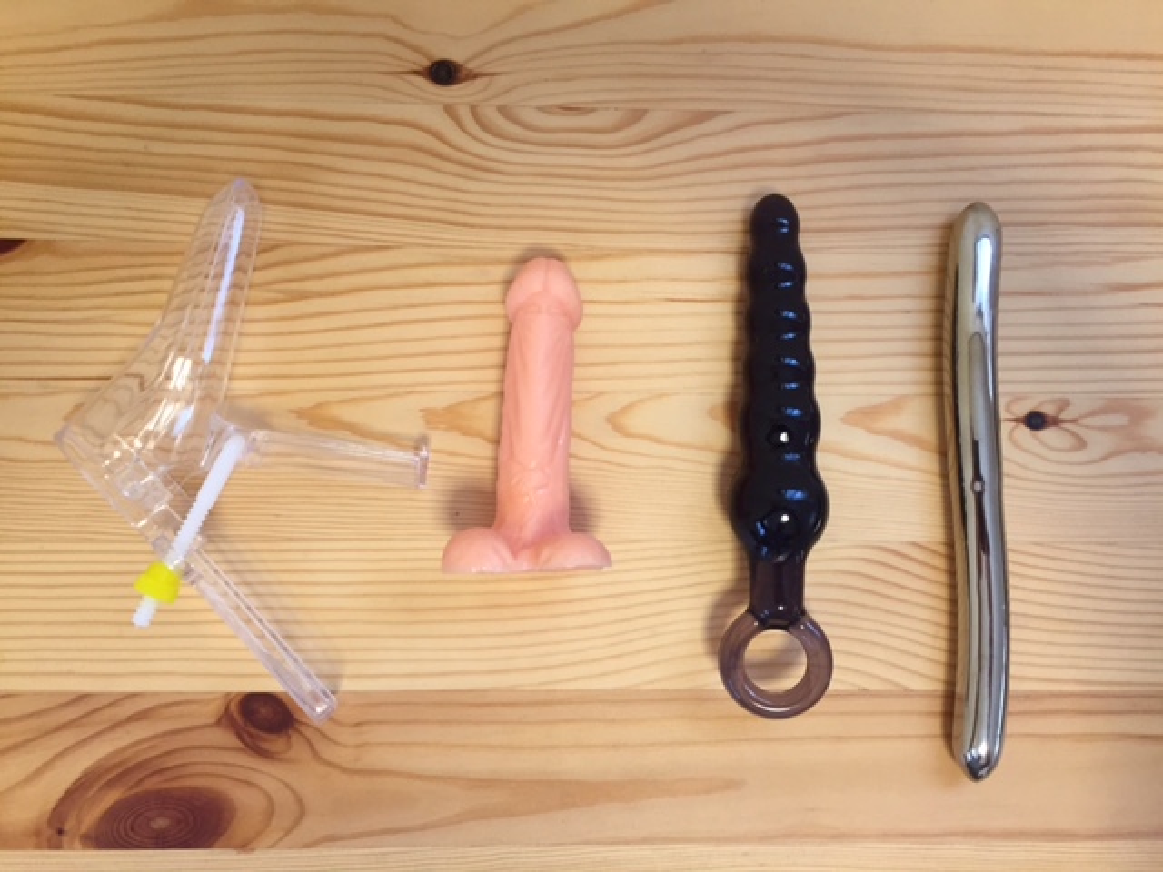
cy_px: 436
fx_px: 974
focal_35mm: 29
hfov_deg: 61.7
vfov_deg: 48.2
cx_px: 582
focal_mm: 4.15
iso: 100
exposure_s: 1/30
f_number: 2.2
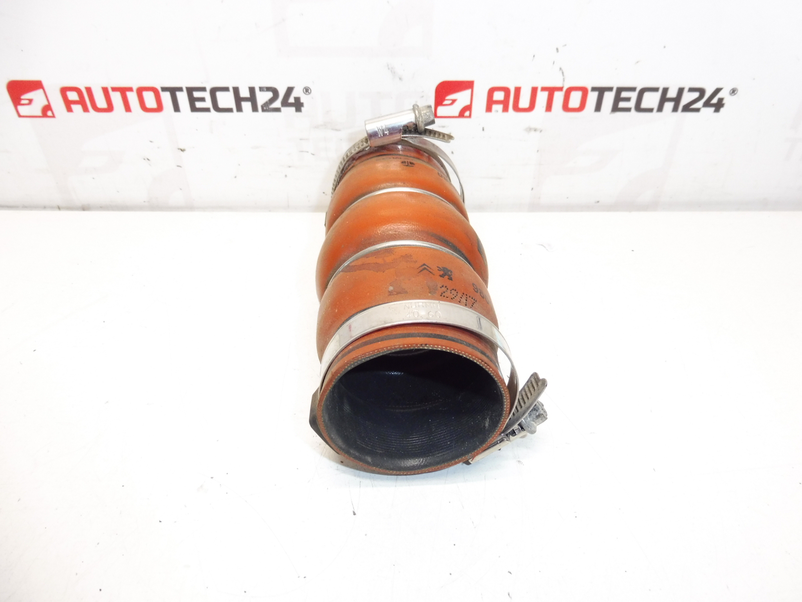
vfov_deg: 56.8
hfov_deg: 71.6
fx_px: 556
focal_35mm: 24
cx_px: 401
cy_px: 301
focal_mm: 4.3
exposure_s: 1/80
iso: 200
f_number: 3.5
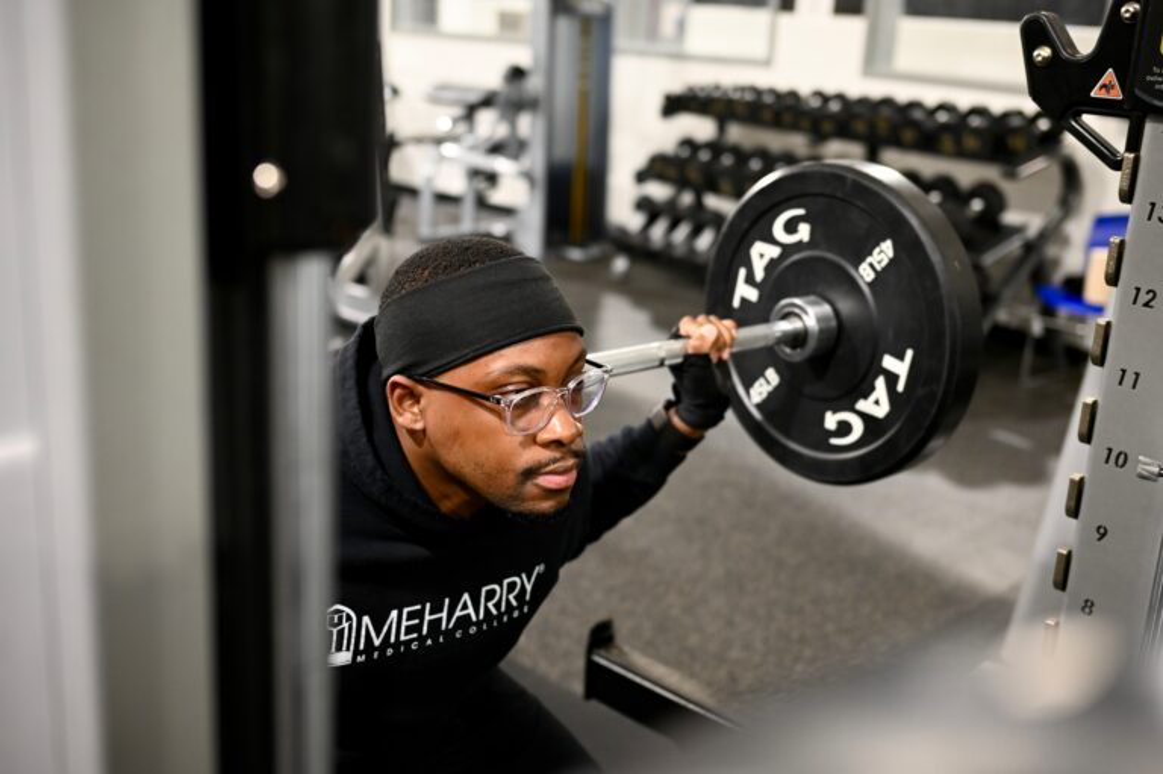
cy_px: 387
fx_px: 1291
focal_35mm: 40
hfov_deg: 48.5
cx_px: 582
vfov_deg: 33.4
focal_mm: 40
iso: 2200
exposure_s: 1/125
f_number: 2.8
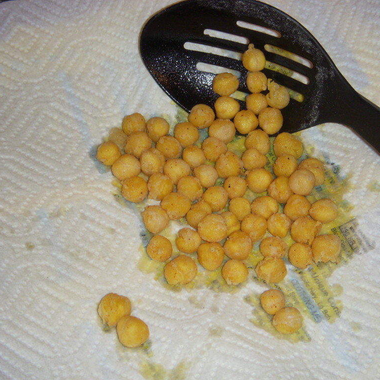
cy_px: 190
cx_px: 235
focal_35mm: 78
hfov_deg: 22.1
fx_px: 969
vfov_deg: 22.2
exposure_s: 1/50
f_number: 3.7
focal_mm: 11
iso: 100
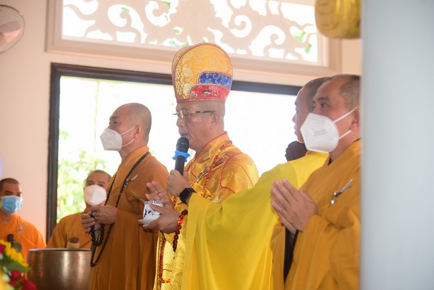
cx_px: 217
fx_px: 1025
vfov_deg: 16.1
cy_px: 145
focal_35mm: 85
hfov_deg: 23.9
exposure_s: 1/200
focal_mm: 85
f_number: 4
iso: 500
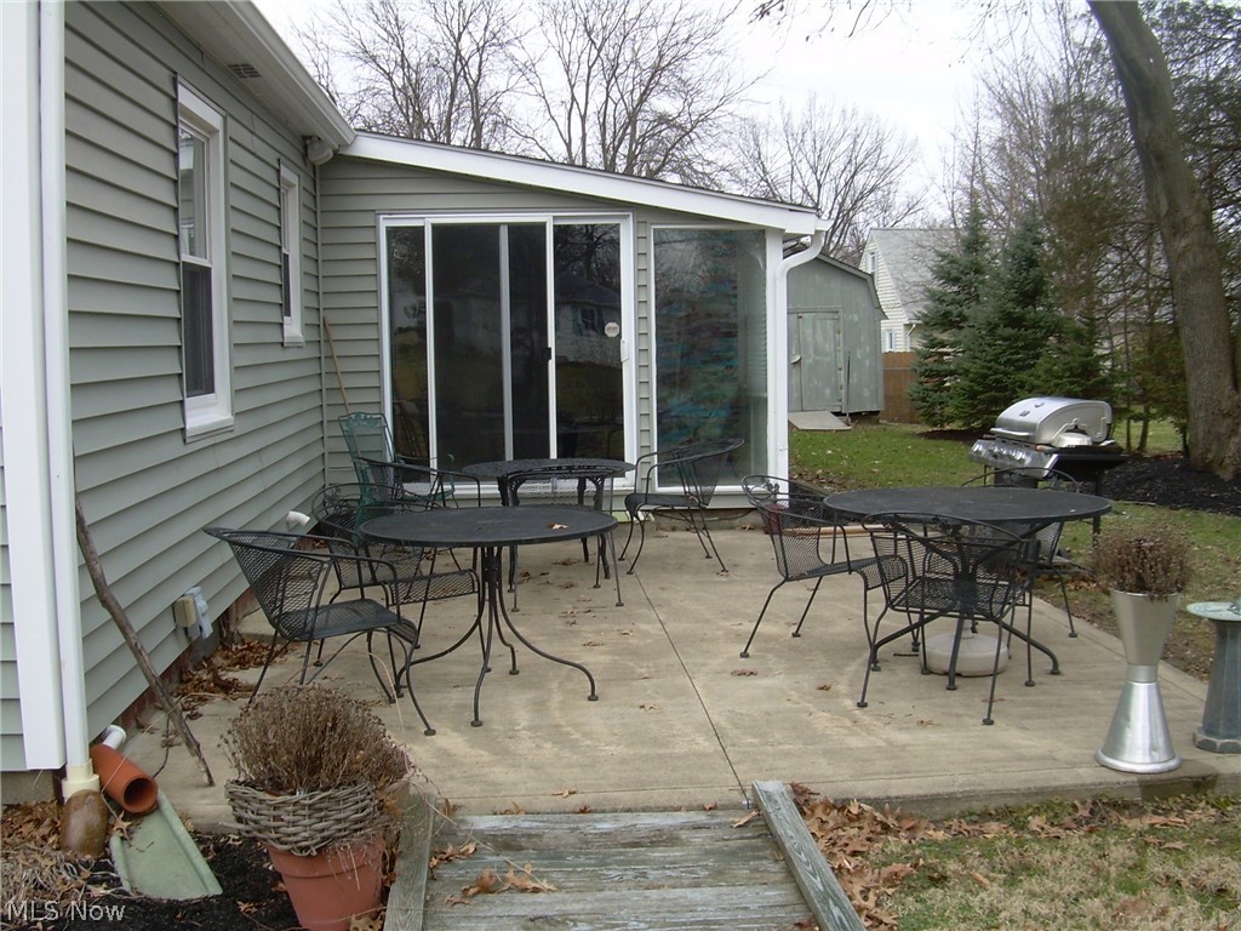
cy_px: 466
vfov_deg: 37.7
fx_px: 1362
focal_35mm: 38
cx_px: 620
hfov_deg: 49.0
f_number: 4.6
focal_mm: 6.3
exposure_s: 1/105
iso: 50
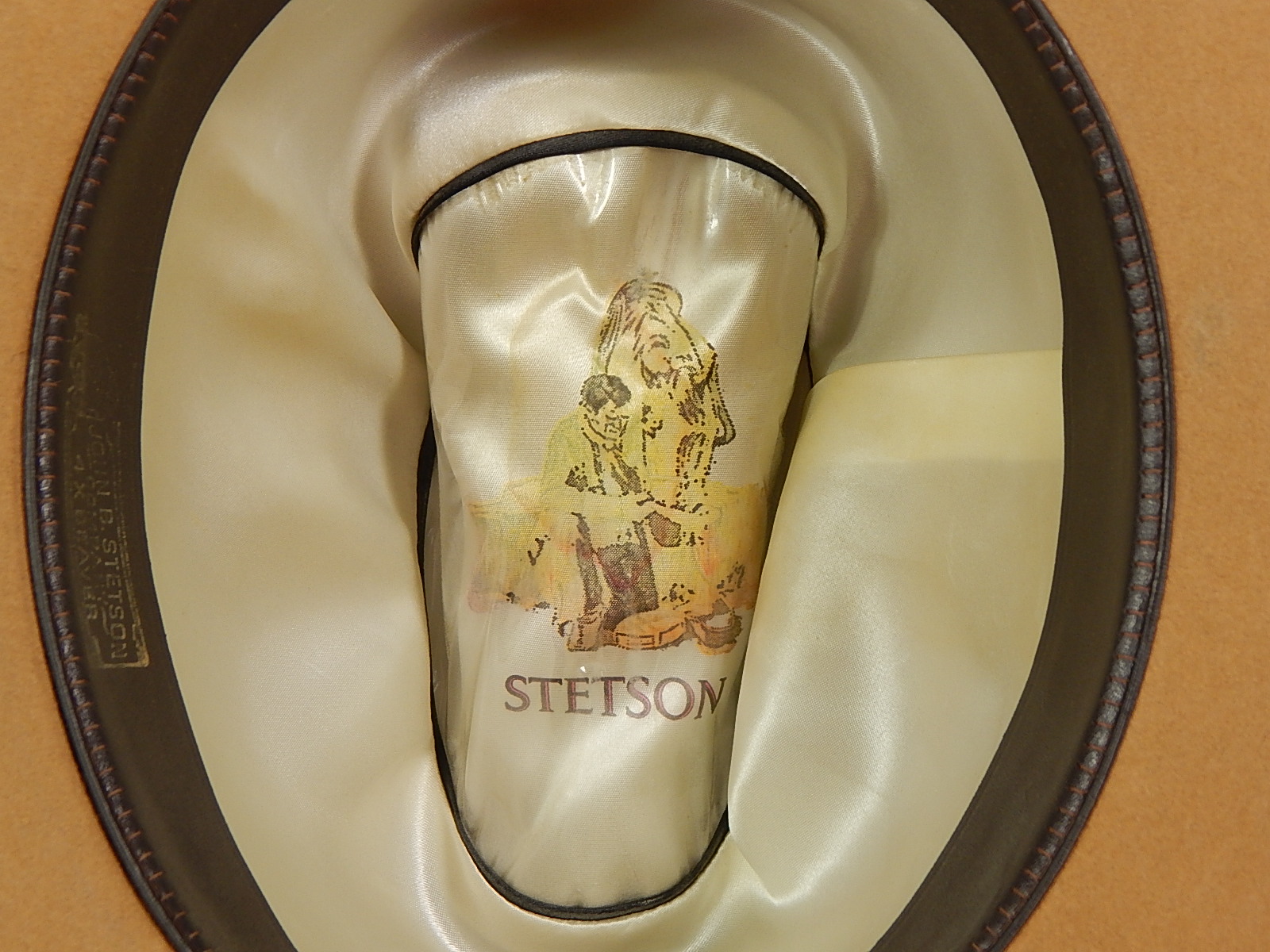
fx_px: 2531
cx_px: 635
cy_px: 476
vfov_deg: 21.3
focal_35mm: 69
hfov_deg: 28.2
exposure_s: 1/30
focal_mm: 12.3
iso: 160
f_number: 4.1
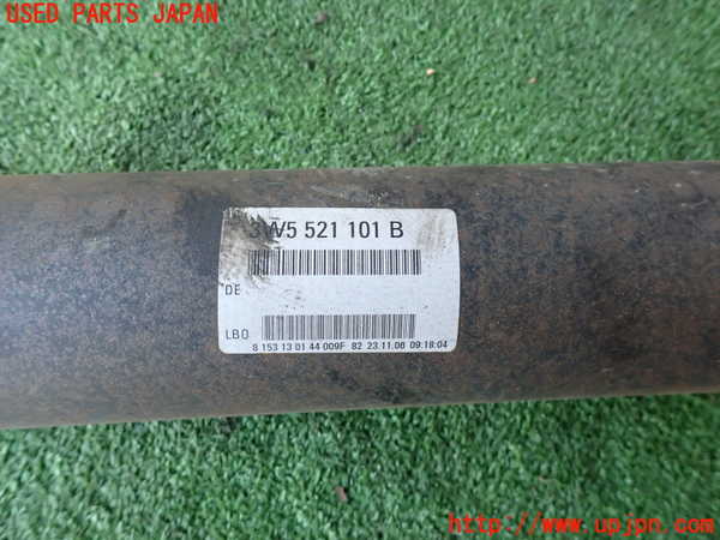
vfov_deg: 54.9
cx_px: 360
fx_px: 520
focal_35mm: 25
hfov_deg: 69.4
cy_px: 270
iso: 400
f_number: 2.8
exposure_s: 1/100
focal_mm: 4.5
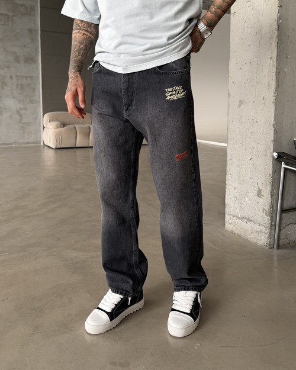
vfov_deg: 57.9
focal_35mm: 30
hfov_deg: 48.5
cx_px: 138
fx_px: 329
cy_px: 136
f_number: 1.78
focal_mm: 6.76
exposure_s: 1/121
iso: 64
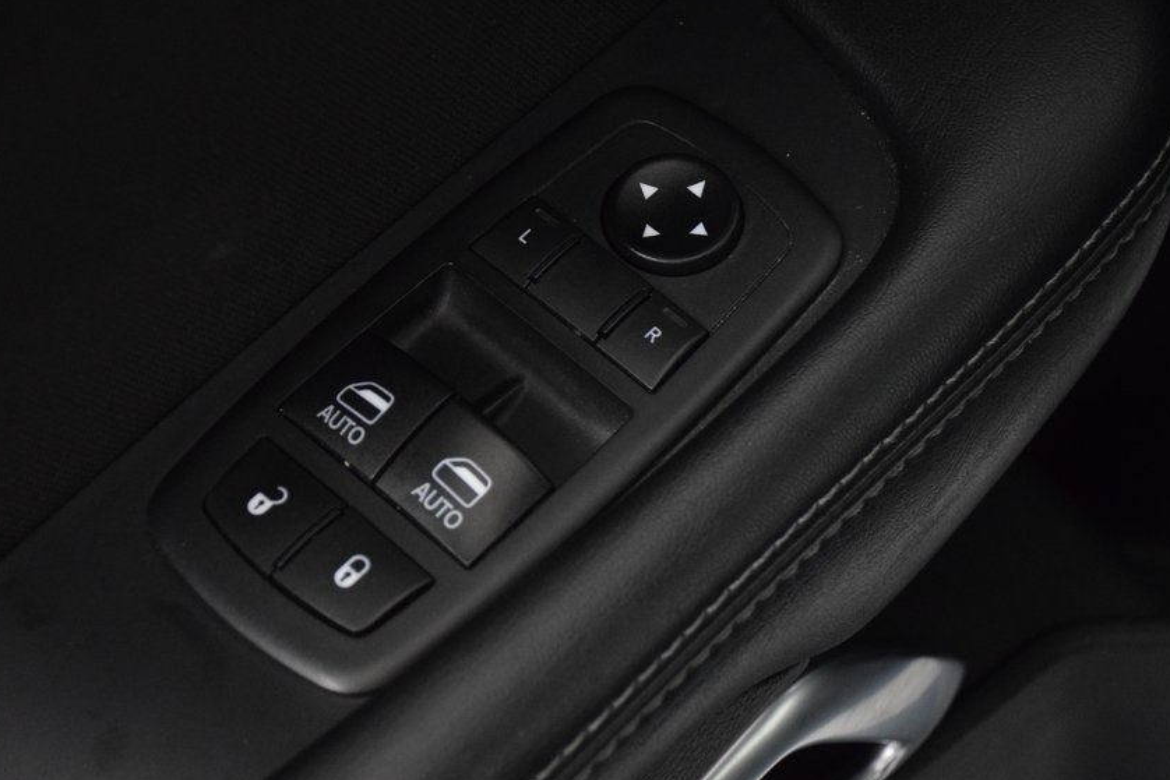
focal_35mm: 121
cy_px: 358
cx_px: 540
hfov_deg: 16.9
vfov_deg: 11.3
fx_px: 3933
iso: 3200
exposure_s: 1/80
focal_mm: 66
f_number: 5.3
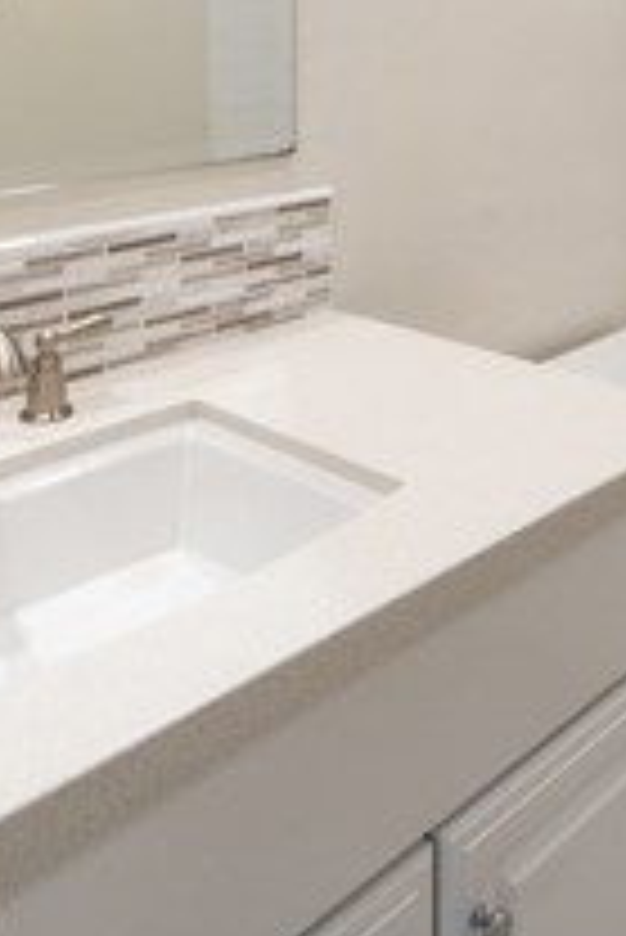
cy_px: 4
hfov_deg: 30.6
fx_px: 1120
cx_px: 491
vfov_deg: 40.0
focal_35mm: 43
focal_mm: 14
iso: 400
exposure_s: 1/250
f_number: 2.8
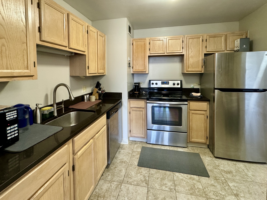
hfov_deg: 102.1
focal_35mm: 14
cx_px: 134
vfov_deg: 85.7
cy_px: 100
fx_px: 108
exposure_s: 1/60
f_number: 2.2
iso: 500
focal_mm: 2.22
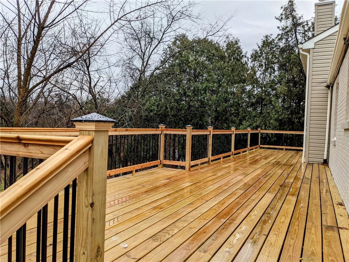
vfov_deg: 51.4
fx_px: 272
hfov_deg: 65.3
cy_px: 131
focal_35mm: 27
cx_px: 174
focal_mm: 4.38
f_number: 1.73
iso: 59
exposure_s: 1/427
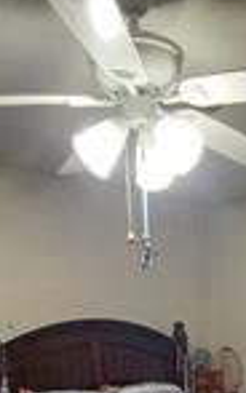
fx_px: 482
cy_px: 492
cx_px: 222
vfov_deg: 34.0
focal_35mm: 45
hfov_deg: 27.6
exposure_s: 1/30
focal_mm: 1.42
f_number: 2.2
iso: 160
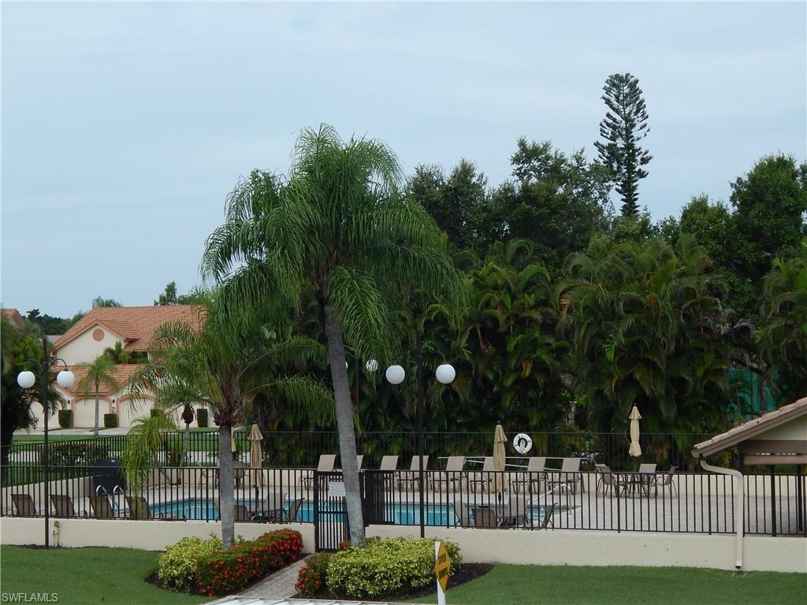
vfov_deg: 21.3
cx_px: 404
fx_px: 1609
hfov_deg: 28.2
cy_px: 302
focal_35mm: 69
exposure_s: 1/800
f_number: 4.1
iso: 125
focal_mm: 12.3
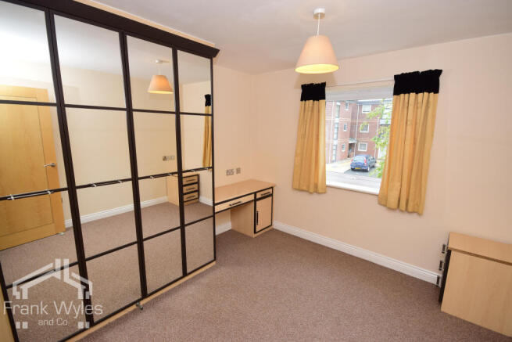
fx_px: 235
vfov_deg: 72.1
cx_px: 256
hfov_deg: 95.0
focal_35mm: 16
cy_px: 171
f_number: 9
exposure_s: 1/50
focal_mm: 11
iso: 500
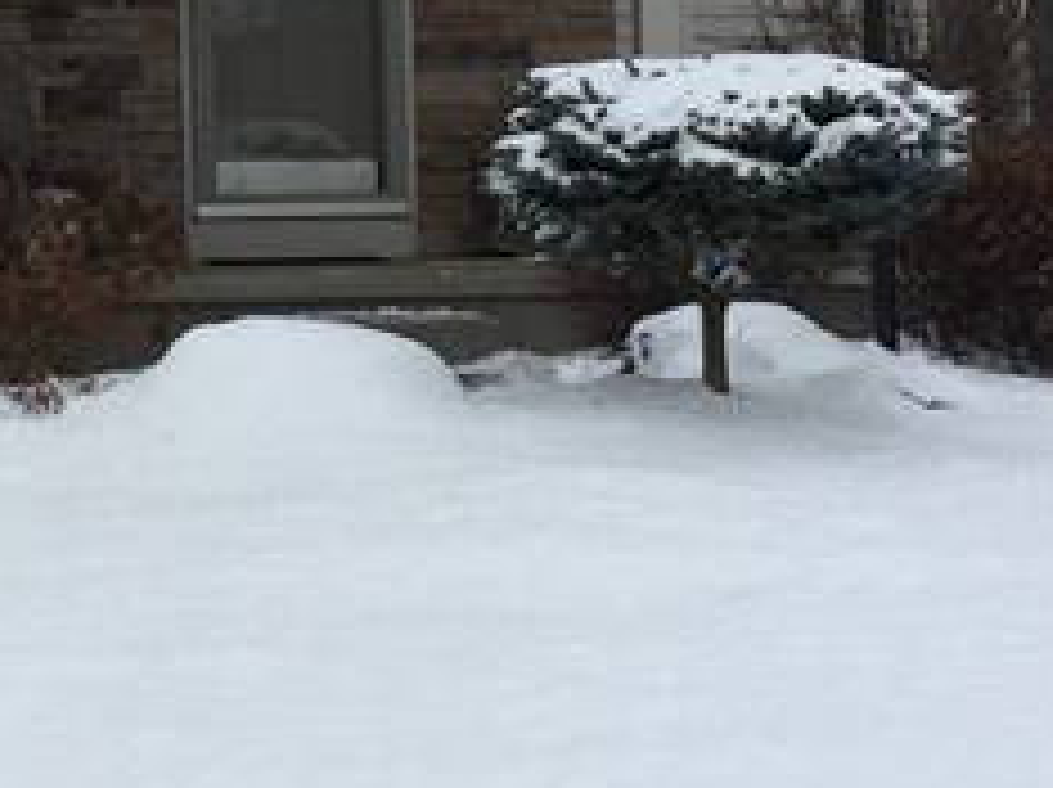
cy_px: -126
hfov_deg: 15.1
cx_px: -112
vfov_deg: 11.4
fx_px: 3859
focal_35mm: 127
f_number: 2.2
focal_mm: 4.15
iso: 32
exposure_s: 1/3049
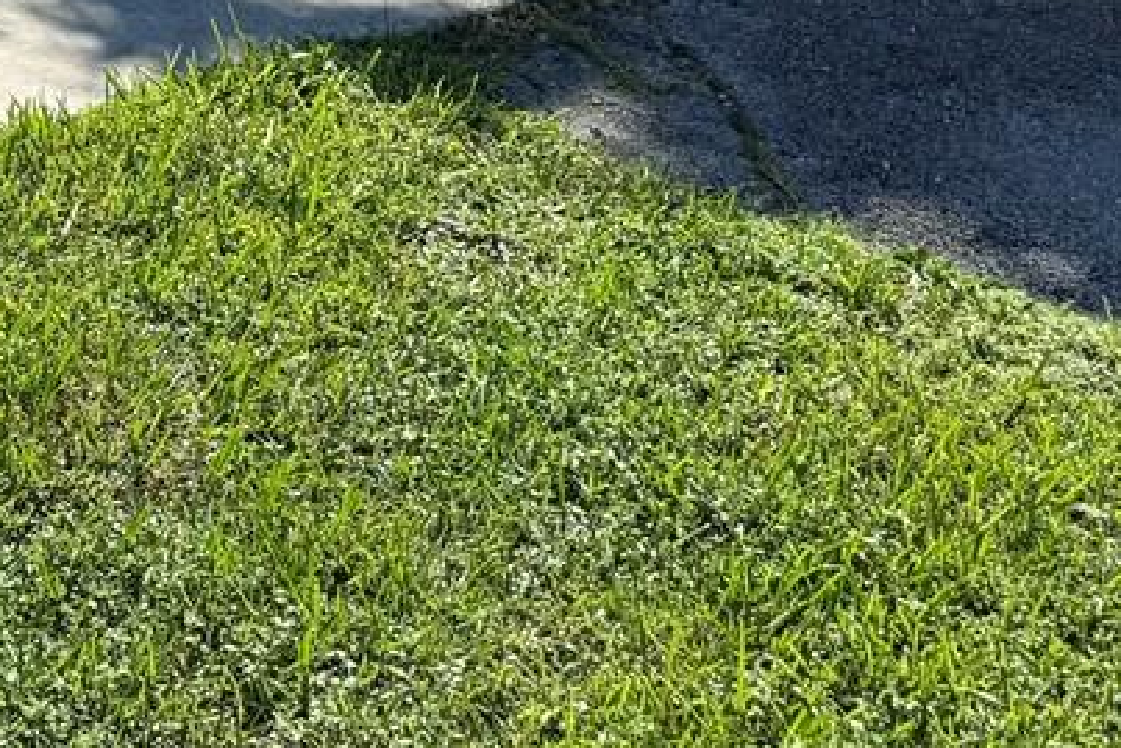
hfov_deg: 18.8
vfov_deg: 12.1
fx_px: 3084
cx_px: -420
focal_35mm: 99
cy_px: -804
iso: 80
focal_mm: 6.76
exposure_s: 1/3759
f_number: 1.78
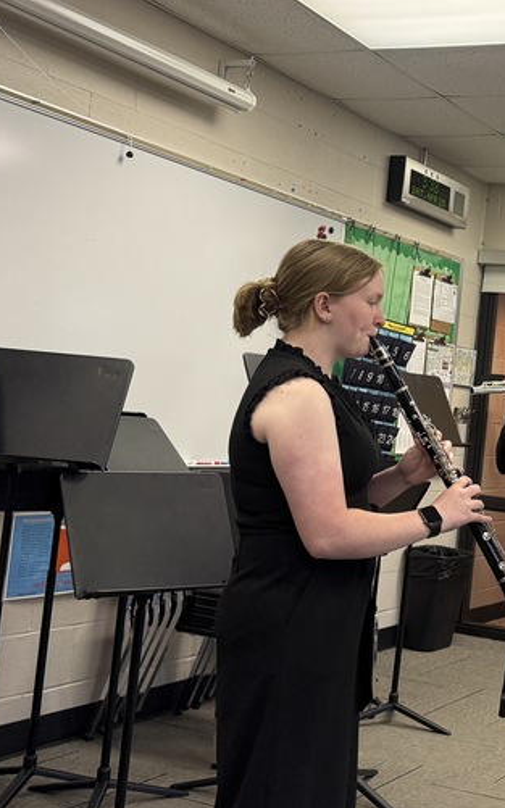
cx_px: 550
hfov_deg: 23.4
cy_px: 348
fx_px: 1145
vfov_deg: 38.8
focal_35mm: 52
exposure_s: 1/120
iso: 250
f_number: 1.78
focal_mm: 6.76
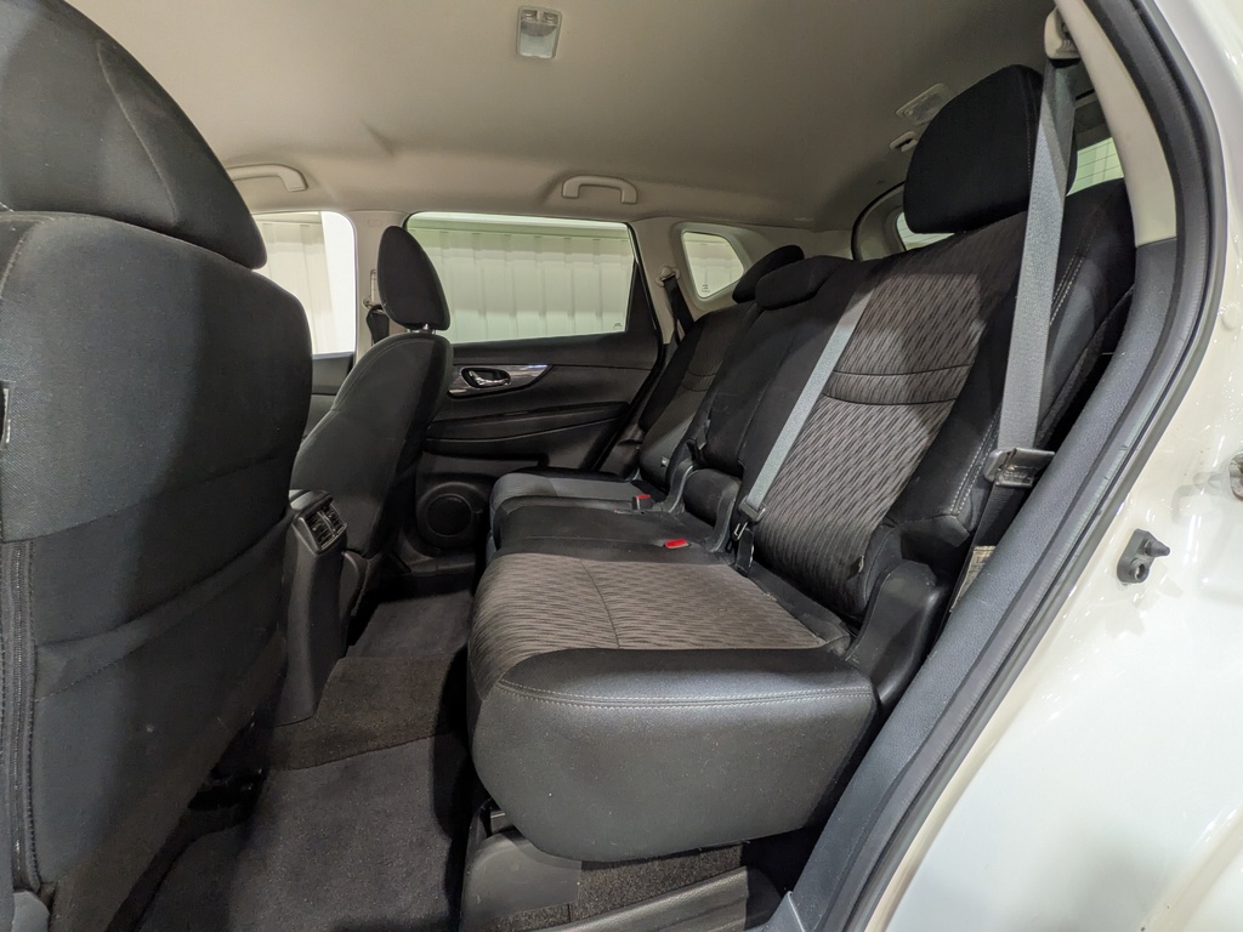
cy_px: 466
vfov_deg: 85.7
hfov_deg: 102.1
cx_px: 622
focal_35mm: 14
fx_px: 503
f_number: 2.2
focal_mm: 1.83
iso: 59
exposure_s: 1/25
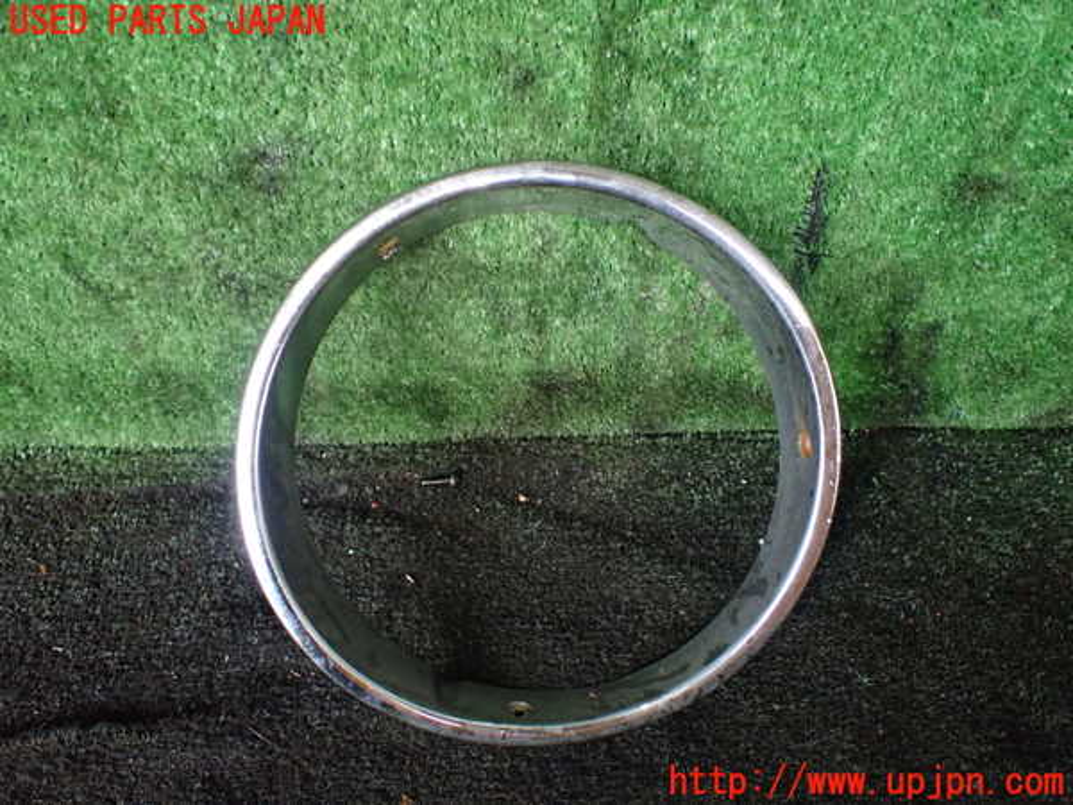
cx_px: 536
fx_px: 930
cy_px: 402
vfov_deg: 46.8
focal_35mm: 30
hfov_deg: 60.0
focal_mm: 5.4
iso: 800
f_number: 2.3
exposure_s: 1/125
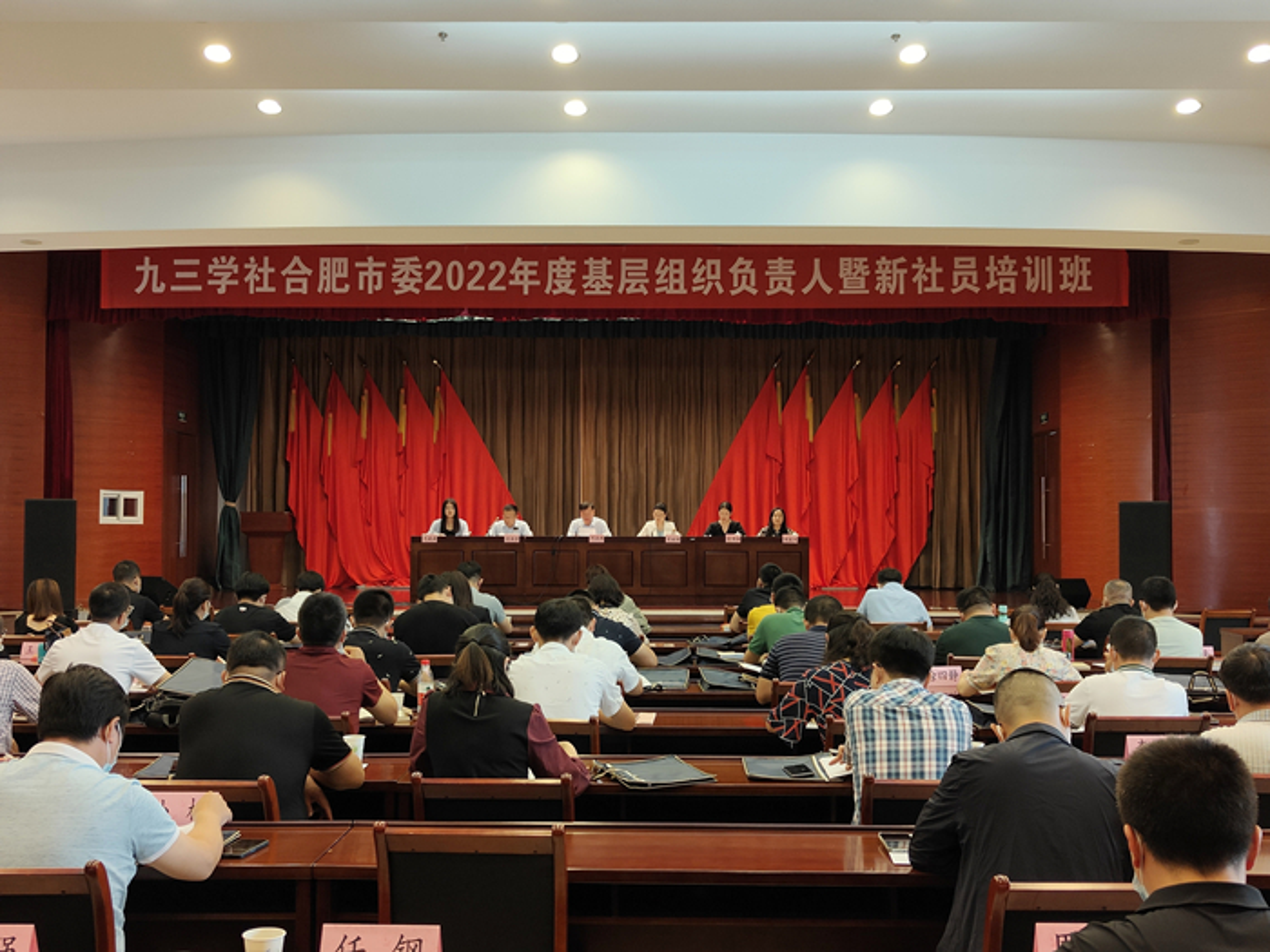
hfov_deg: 56.8
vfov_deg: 44.2
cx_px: 635
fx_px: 1174
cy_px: 476
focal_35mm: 32
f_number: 1.8
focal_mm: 5.59
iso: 162
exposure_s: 1/50
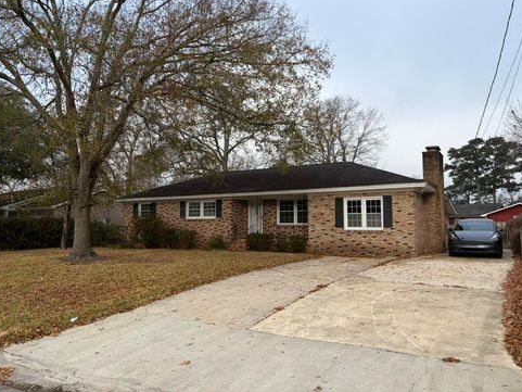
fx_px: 407
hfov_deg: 65.3
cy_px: 191
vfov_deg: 51.4
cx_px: 260
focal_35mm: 27
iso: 50
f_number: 1.6
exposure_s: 1/907
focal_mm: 5.96
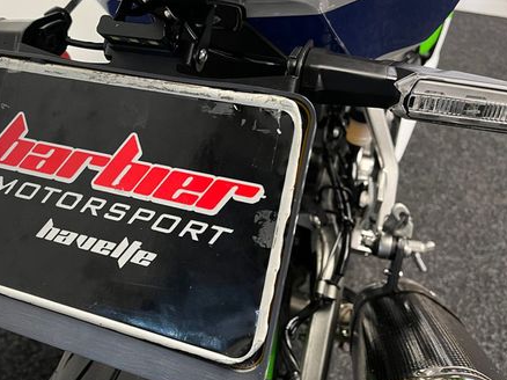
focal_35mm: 38
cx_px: 161
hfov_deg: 48.0
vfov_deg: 37.5
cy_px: 147
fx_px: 556
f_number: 1.6
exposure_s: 1/50
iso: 200
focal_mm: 5.1
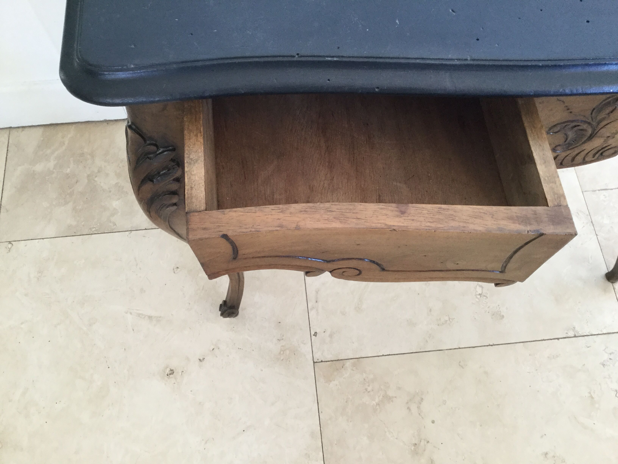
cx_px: 309
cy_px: 232
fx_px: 553
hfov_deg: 58.4
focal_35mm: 31
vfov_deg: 45.4
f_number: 2.4
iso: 50
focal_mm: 3.3
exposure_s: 1/33
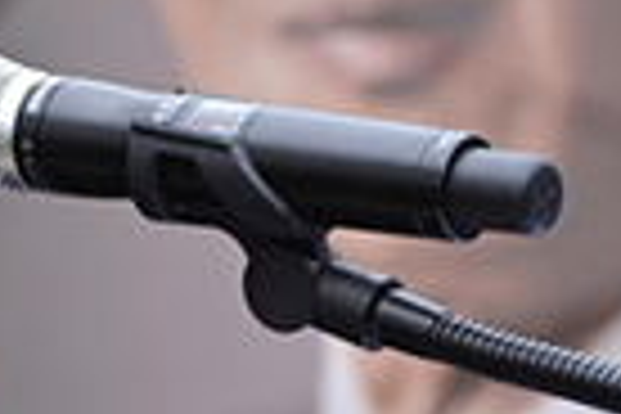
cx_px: 238
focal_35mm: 926
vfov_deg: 1.5
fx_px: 15972
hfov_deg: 2.2
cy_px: 115
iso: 200
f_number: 8
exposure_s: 1/125
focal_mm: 200
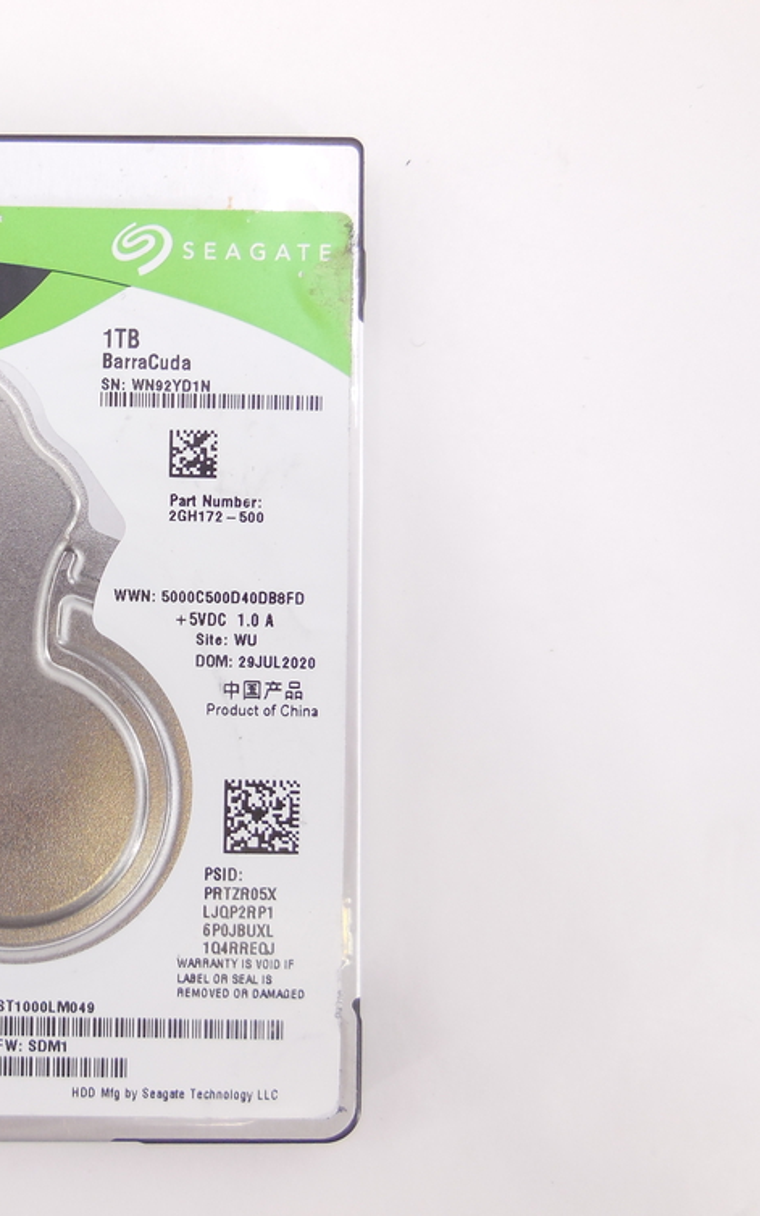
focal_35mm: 36
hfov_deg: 33.0
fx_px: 1193
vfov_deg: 54.0
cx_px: 40
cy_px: 614
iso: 125
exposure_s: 1/40
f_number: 3.1
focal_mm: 4.5
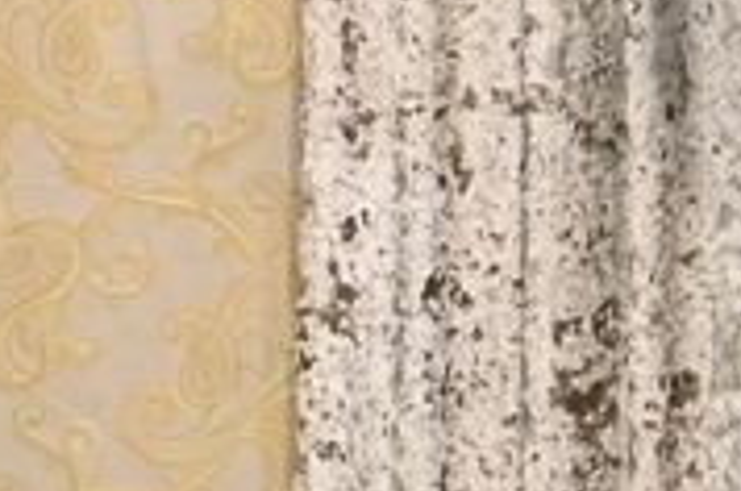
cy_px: 1111
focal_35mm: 1064
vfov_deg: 1.3
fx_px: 21861
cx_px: 2560
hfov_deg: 1.9
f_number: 9
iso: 1600
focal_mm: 135
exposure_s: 1/160
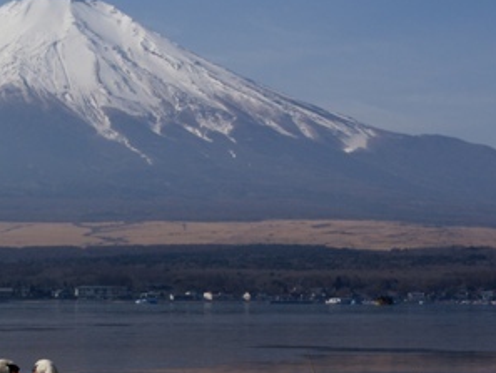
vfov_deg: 14.6
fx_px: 1448
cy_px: 274
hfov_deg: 19.2
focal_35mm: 101
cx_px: 77
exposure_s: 1/125
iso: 200
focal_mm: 26
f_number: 20
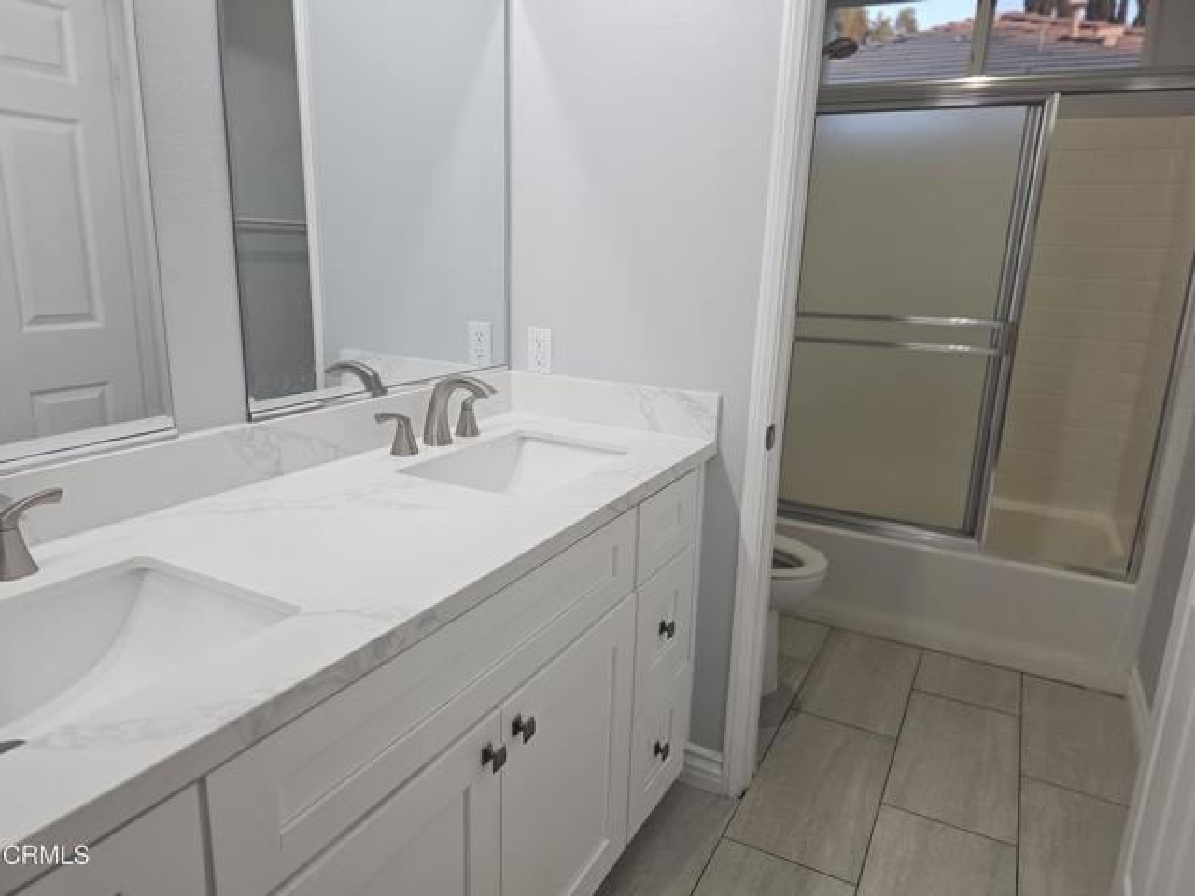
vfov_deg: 58.9
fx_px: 794
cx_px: 598
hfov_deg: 73.9
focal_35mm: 23
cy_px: 448
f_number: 1.7
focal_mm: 6.3
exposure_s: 1/120
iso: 64
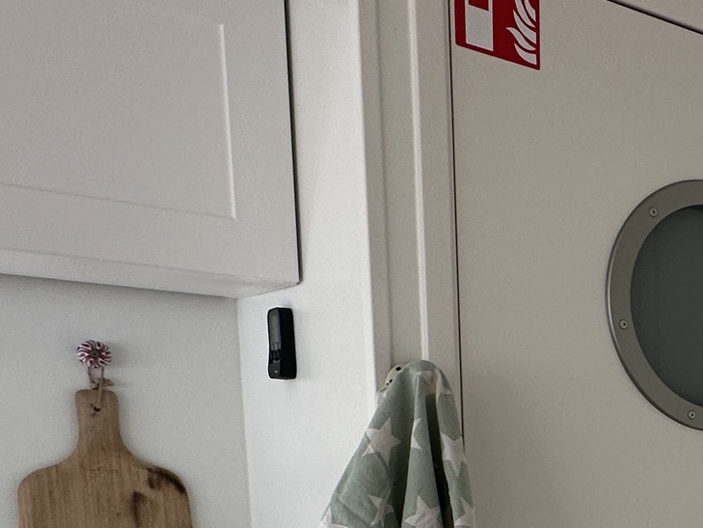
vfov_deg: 27.5
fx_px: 975
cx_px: 883
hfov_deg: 31.7
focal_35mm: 48
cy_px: 590
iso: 64
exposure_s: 1/99
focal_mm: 2.22
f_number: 2.2
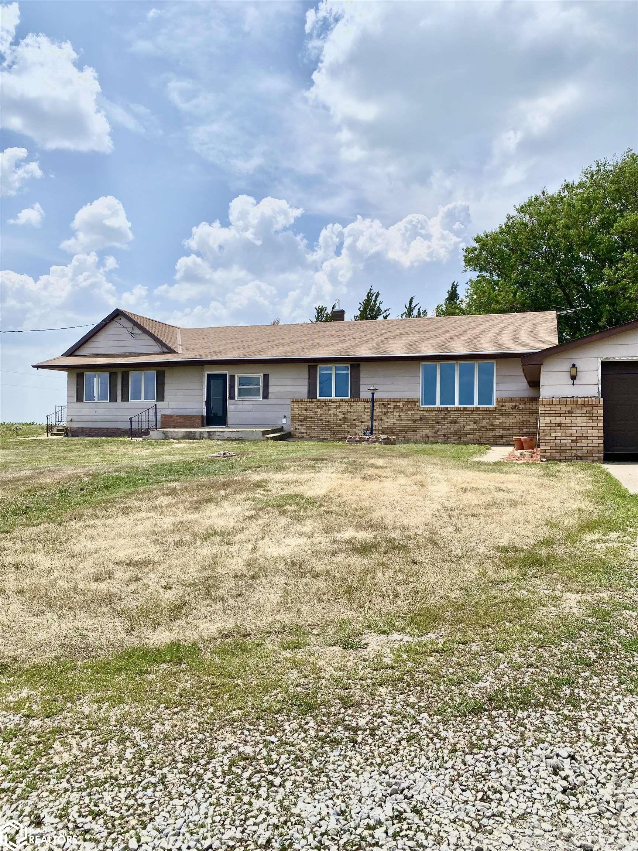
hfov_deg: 53.1
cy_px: 426
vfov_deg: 67.3
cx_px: 319
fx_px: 639
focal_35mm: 26
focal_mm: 4.25
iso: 32
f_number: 1.8
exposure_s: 1/5236
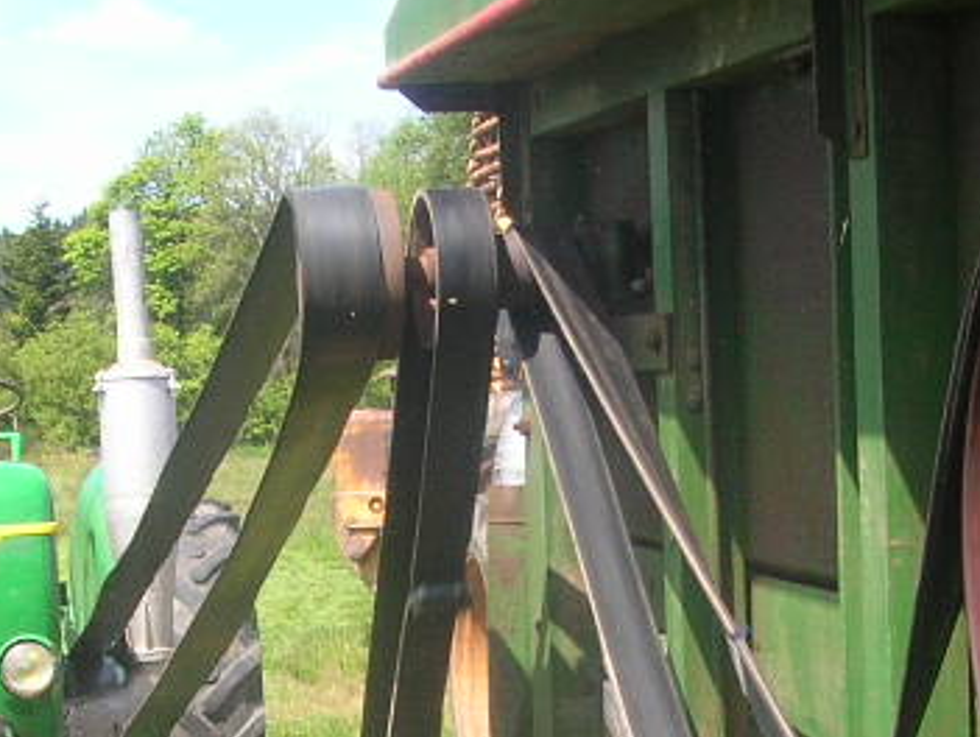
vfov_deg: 14.2
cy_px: 782
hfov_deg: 19.2
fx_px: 2891
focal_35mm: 102
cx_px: 533
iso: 50
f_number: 2.8
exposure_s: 1/410
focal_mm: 5.8
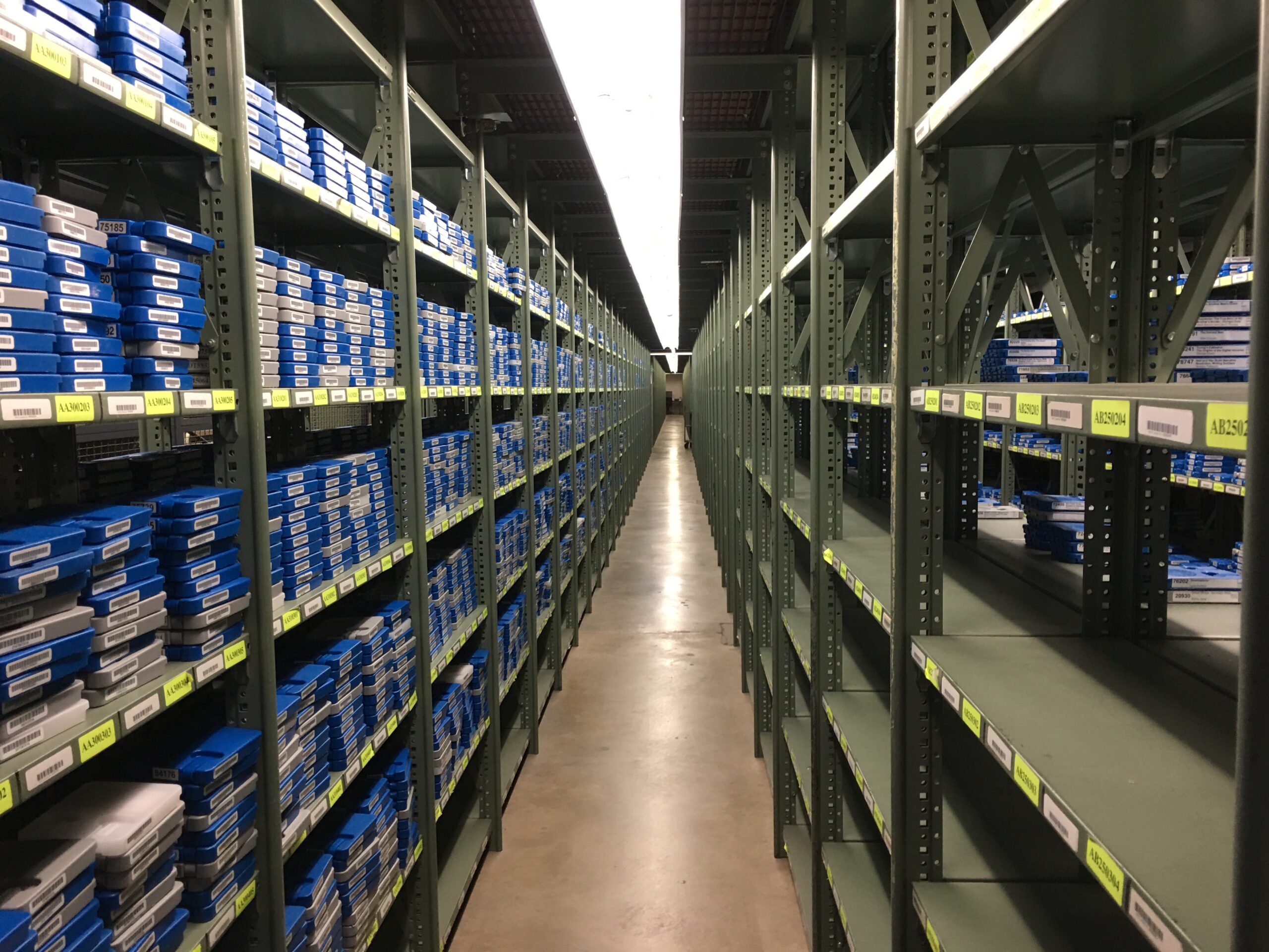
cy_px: 476
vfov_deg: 48.2
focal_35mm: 29
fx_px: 1063
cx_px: 634
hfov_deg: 61.7
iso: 40
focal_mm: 4.15
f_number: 2.2
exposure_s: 1/15
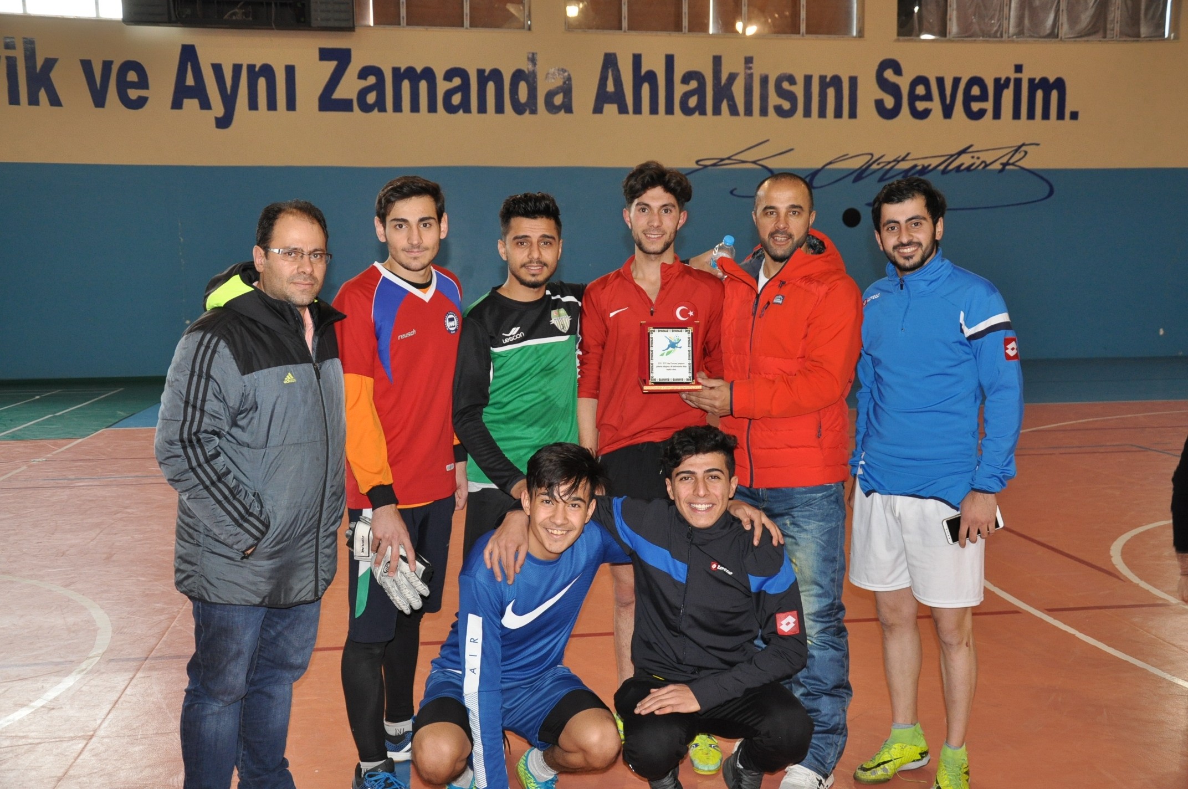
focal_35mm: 38
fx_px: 1236
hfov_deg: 51.3
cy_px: 394
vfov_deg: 35.4
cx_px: 594
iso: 800
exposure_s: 1/60
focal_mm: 25
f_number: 4
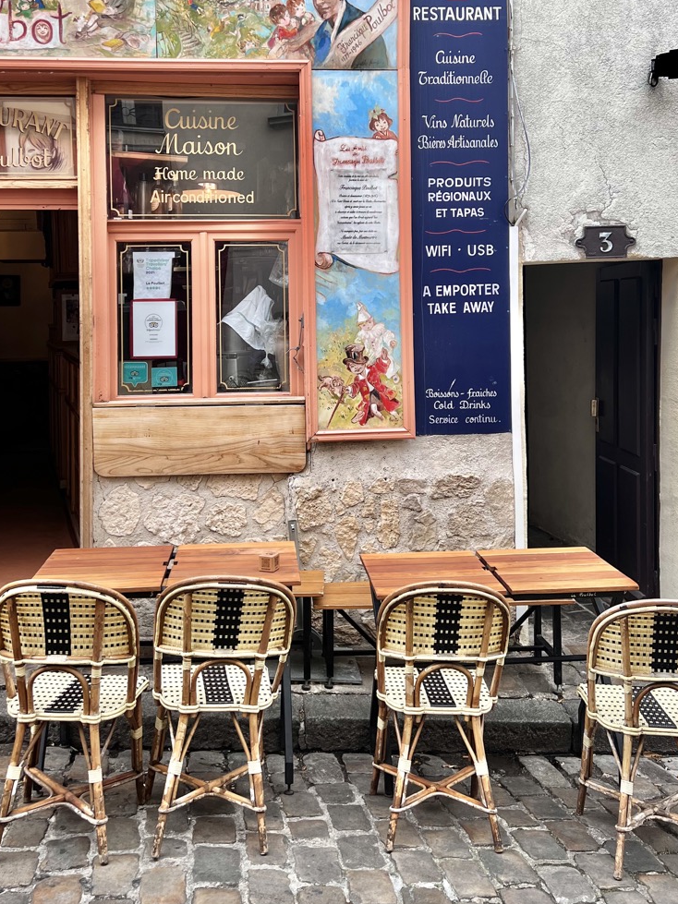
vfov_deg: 53.2
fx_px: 888
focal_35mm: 34
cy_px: 322
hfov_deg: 41.8
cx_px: 329
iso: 50
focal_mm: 5.7
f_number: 1.5
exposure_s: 1/308
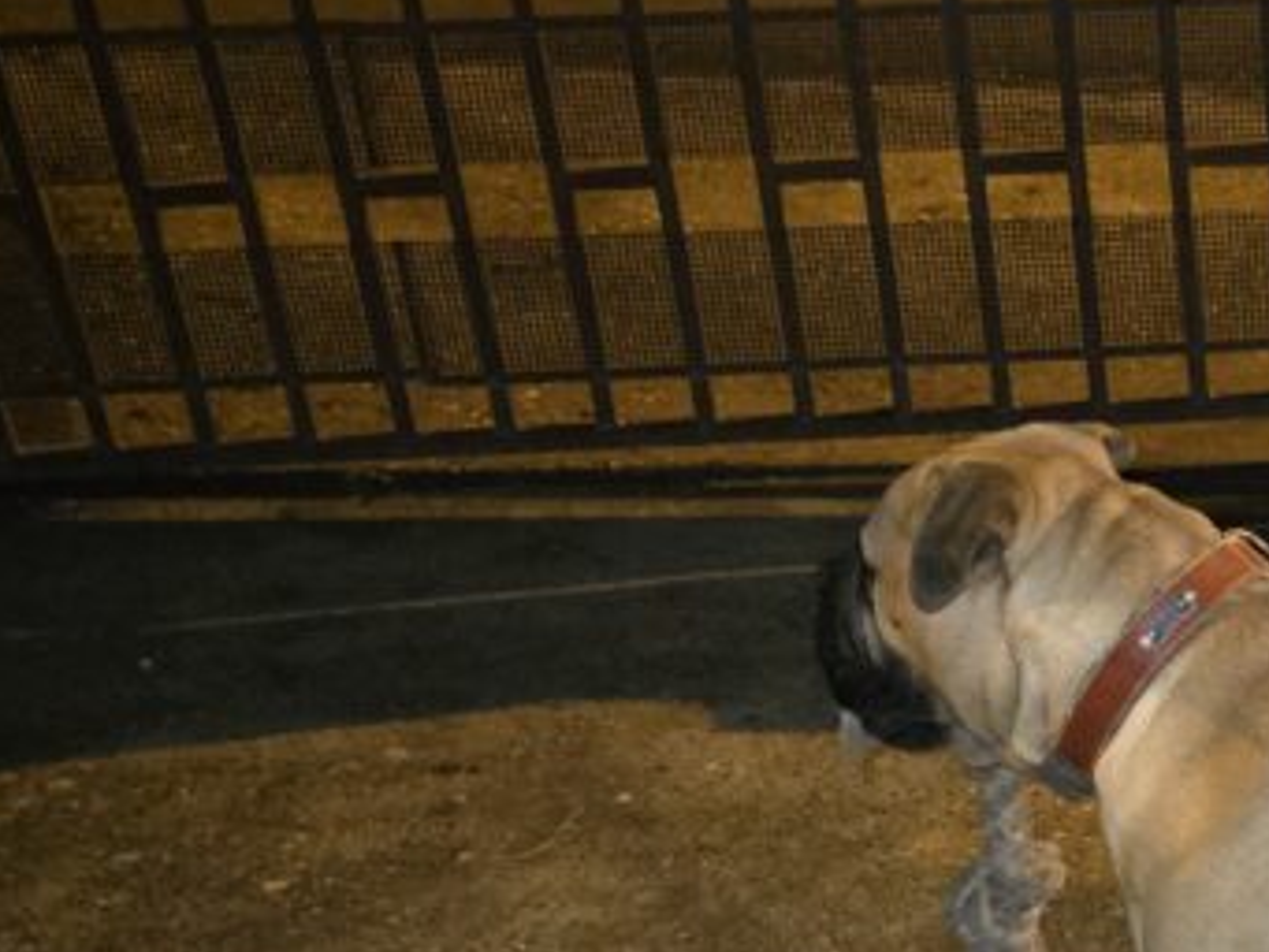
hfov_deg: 31.3
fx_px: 1980
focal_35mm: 54
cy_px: 684
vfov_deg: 26.8
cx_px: 1418
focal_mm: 6.3
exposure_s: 1/8
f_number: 1.7
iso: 1600
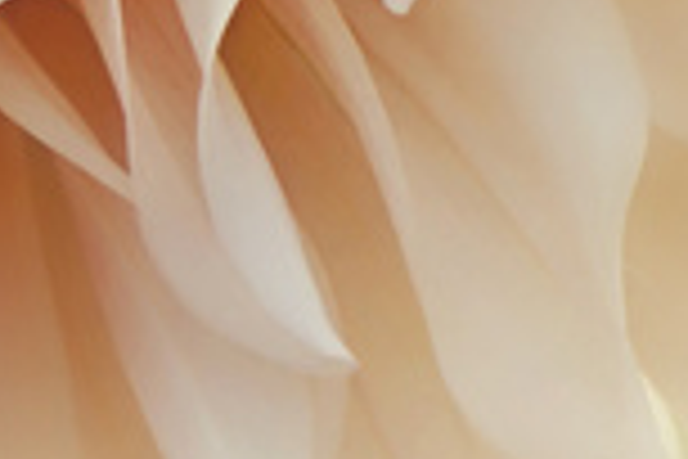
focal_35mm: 688
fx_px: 13147
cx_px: -508
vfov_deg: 2.0
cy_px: -209
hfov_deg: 3.0
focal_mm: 105
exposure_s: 1/800
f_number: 8
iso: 250
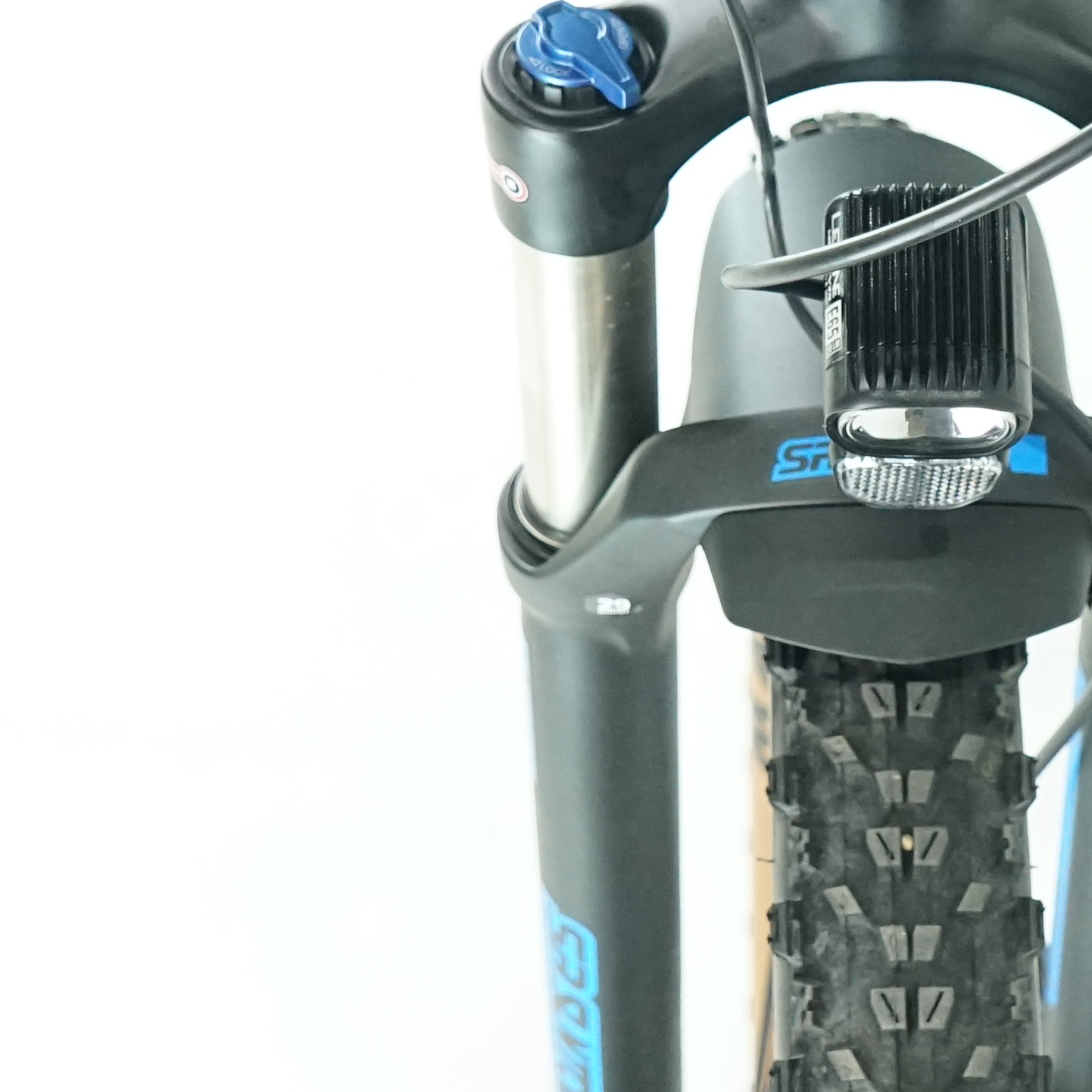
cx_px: 917
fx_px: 3533
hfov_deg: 17.4
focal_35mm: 99
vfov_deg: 17.4
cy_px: 247
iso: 3200
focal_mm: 28
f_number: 5
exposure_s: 1/200
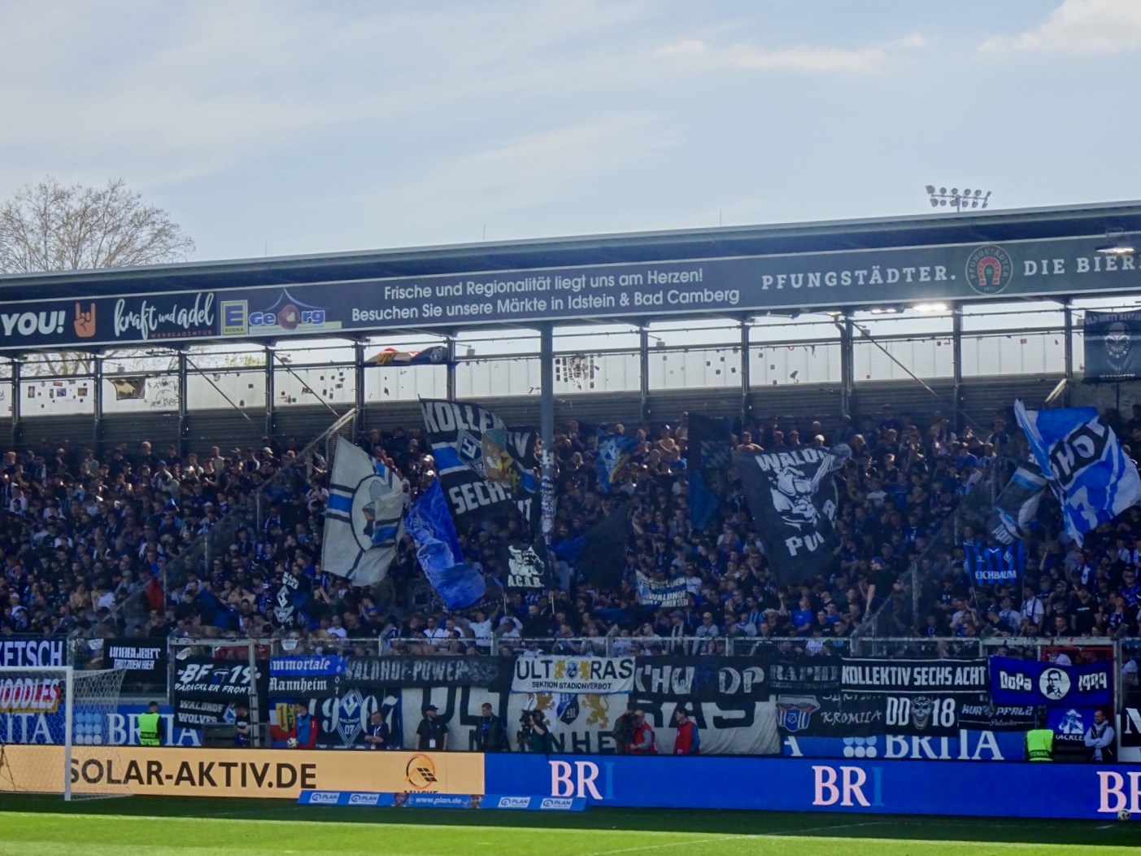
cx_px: 570
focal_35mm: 102
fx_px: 3362
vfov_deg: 14.5
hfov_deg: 19.3
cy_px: 428
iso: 80
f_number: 5
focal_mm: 17.49
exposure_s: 1/250
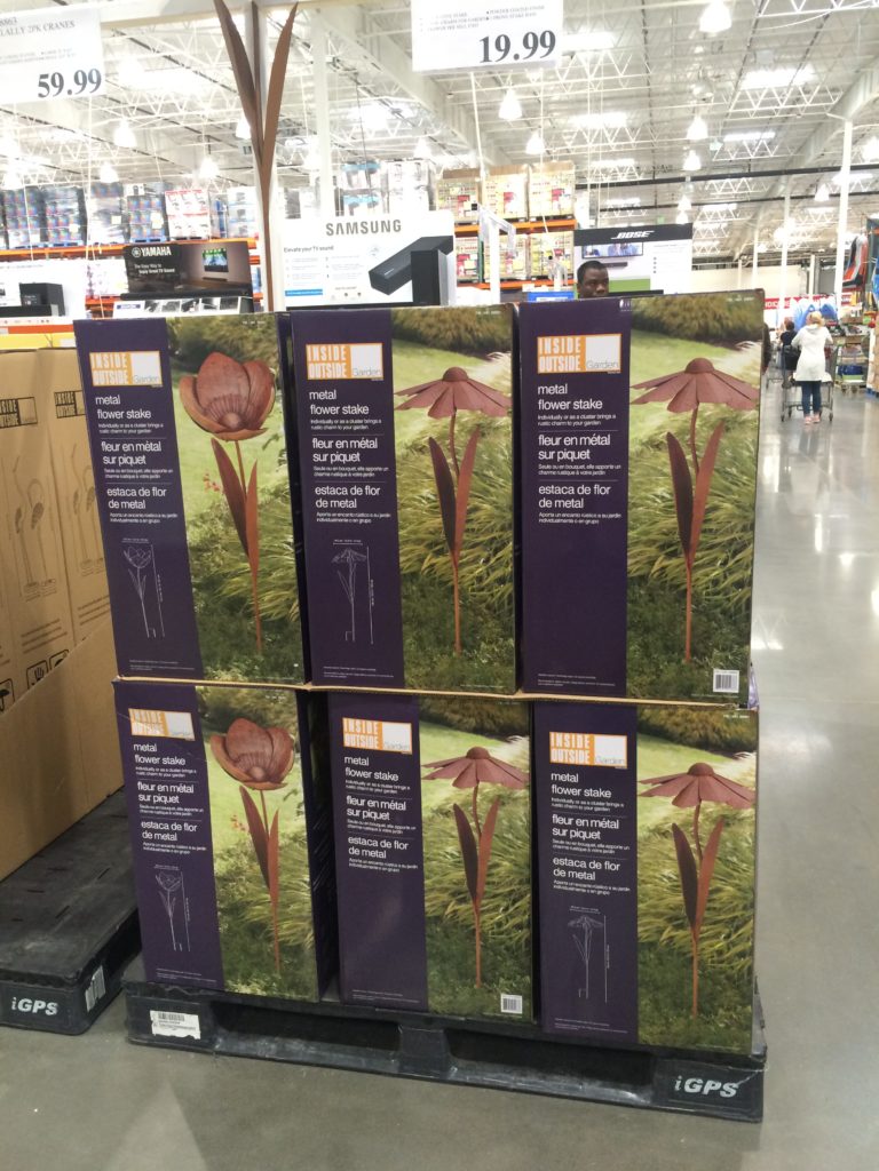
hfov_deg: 48.2
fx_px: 982
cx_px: 440
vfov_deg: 61.7
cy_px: 586
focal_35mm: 29
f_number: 2.2
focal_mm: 4.15
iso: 100
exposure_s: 1/30
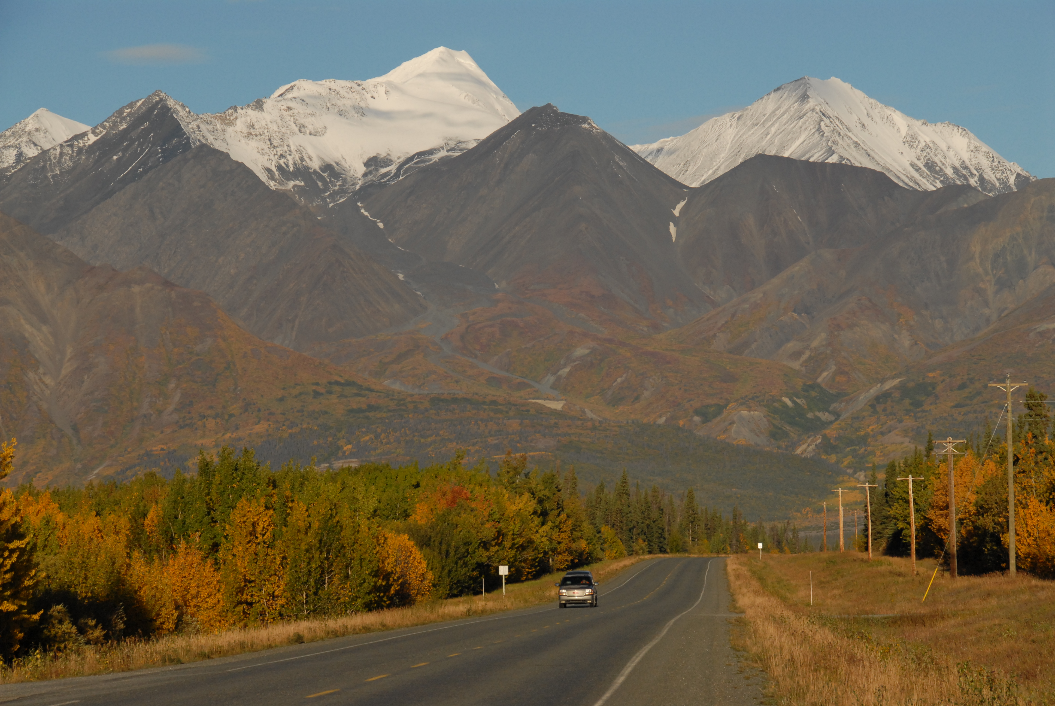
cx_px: 528
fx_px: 4181
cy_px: 353
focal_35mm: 142
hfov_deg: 14.4
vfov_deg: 9.7
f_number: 10
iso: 400
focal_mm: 95
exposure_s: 1/1000
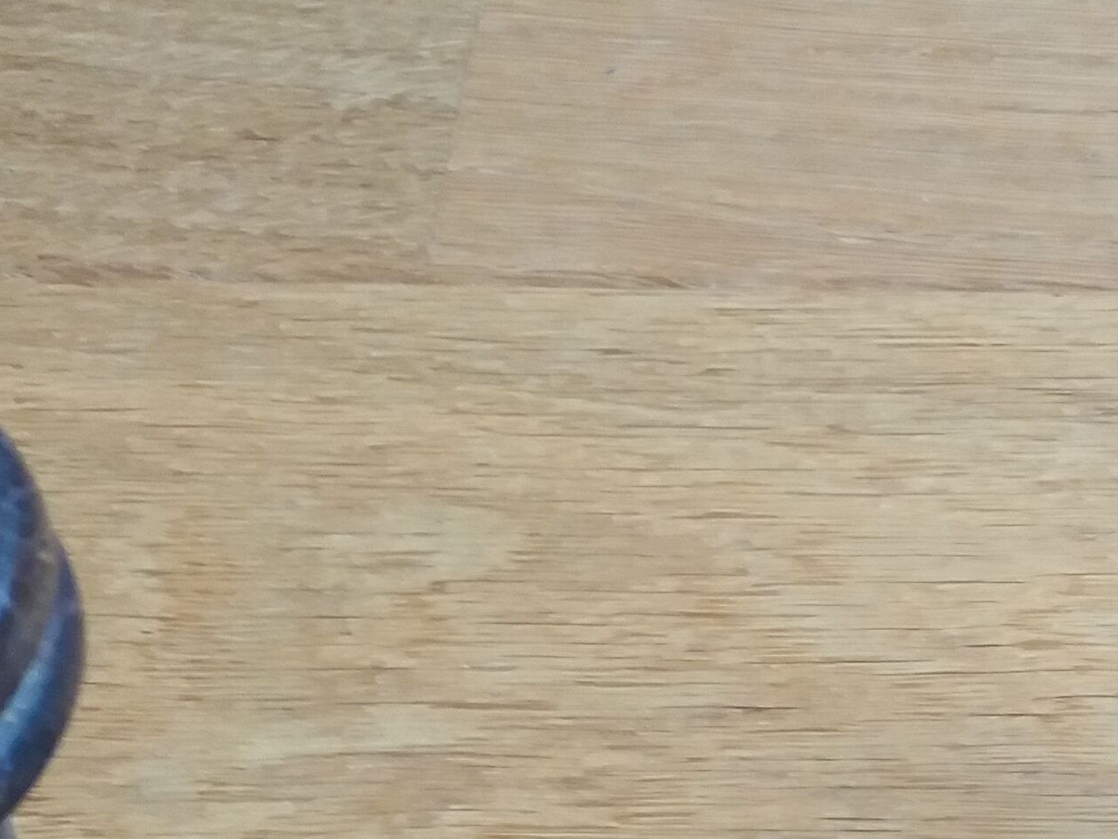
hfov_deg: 21.4
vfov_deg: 15.8
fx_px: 2940
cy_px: 906
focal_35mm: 91
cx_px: 792
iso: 160
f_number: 1.9
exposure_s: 1/33
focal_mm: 3.7
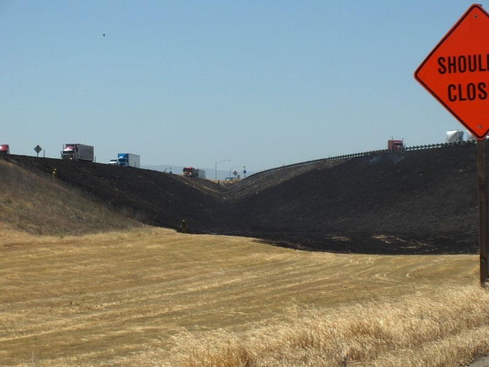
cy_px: 184
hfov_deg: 16.8
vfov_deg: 12.7
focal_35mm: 117
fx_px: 1653
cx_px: 244
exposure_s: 1/613
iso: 60
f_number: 4.9
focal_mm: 24
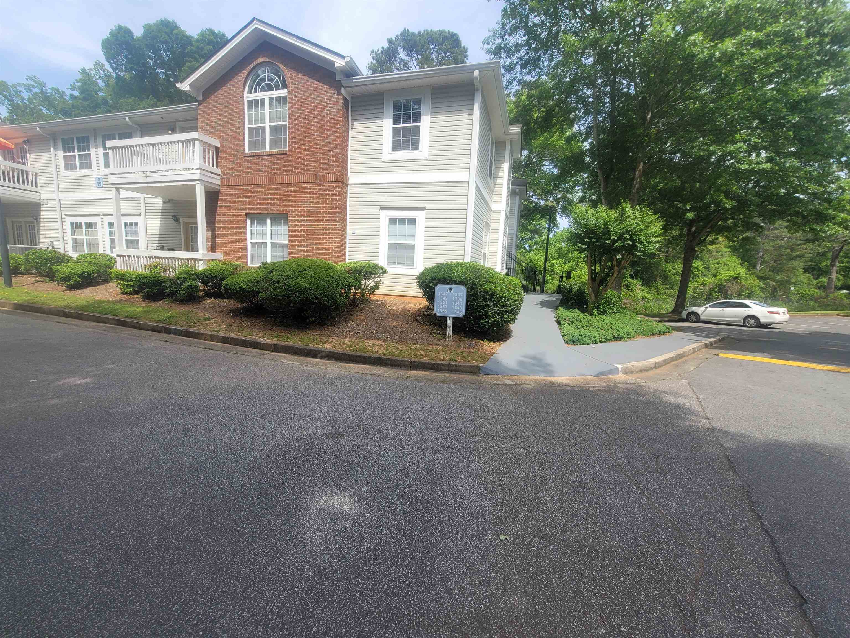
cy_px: 319
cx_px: 425
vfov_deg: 89.9
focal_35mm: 13
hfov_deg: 106.2
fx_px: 319
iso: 64
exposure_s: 1/947
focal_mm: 2.2
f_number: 2.2
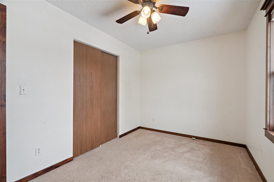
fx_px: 122
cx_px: 137
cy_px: 91
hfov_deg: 96.7
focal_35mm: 16
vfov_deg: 73.7
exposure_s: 1/10
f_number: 10
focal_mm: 16
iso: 400
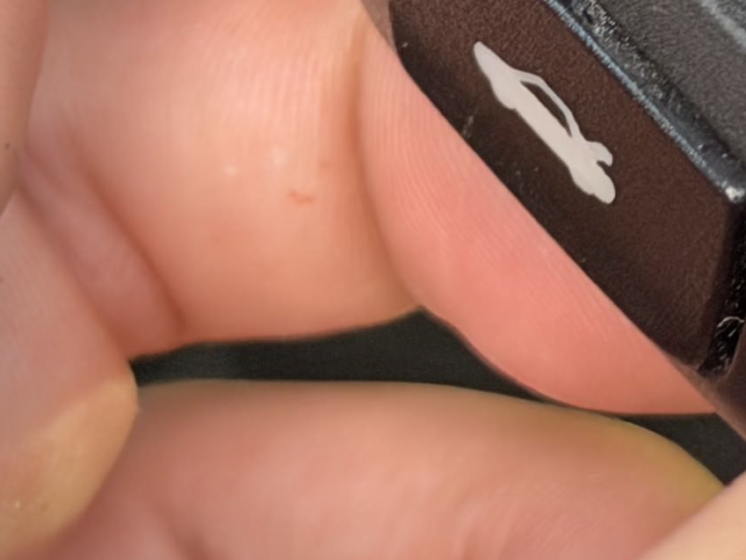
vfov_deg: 6.5
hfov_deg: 8.6
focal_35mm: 228
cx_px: 960
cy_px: -224
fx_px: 4914
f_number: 1.78
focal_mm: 6.76
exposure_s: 1/33
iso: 320
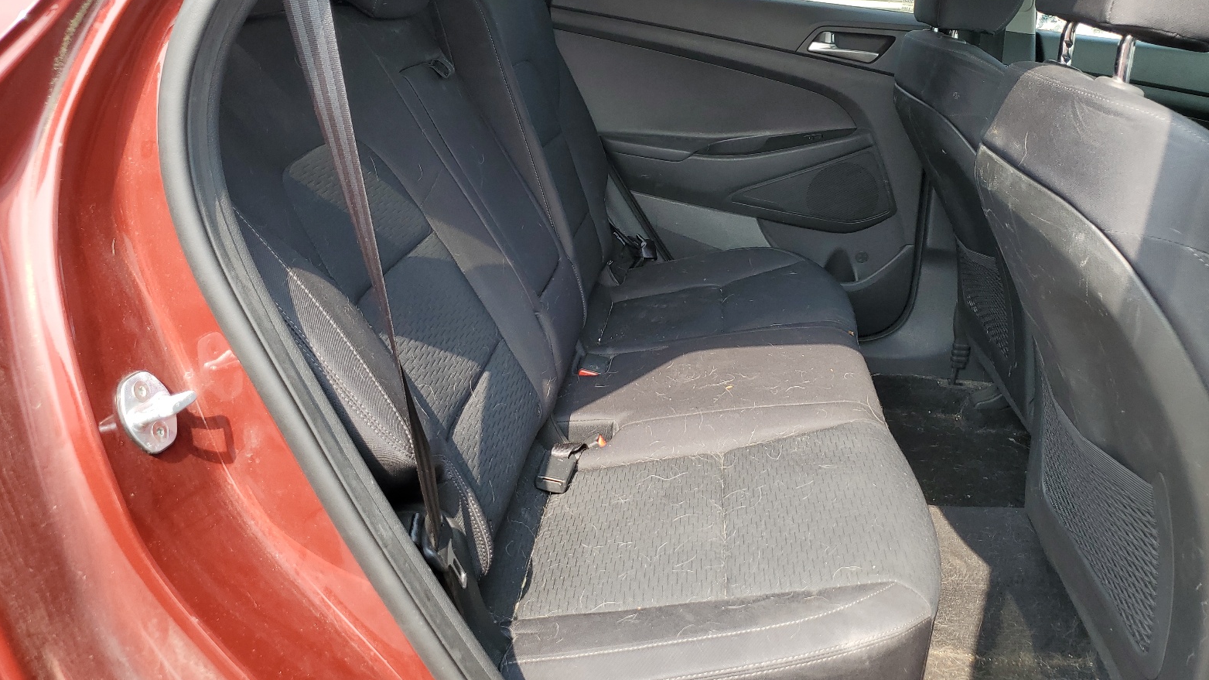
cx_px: 616
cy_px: 258
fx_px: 930
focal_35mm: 29
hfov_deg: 66.1
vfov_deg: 39.9
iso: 50
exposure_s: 1/345
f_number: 1.5
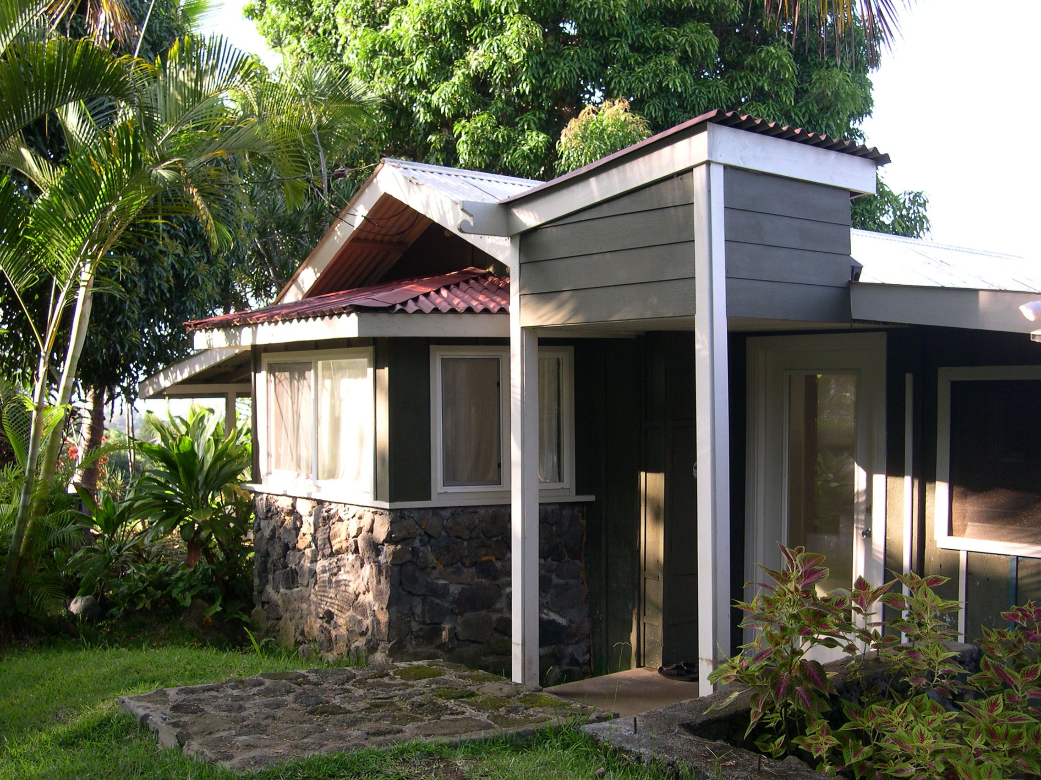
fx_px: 1143
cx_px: 520
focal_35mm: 38
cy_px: 390
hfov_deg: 49.0
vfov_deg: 37.7
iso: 100
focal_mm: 8
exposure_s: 1/119
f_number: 2.8
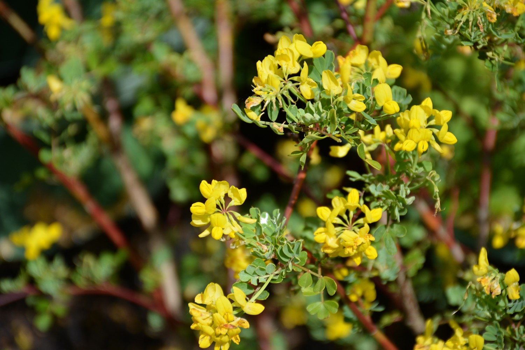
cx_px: 262
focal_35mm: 210
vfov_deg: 6.5
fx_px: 3062
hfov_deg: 9.8
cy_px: 175
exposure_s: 1/640
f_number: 6.3
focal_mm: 140
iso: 200
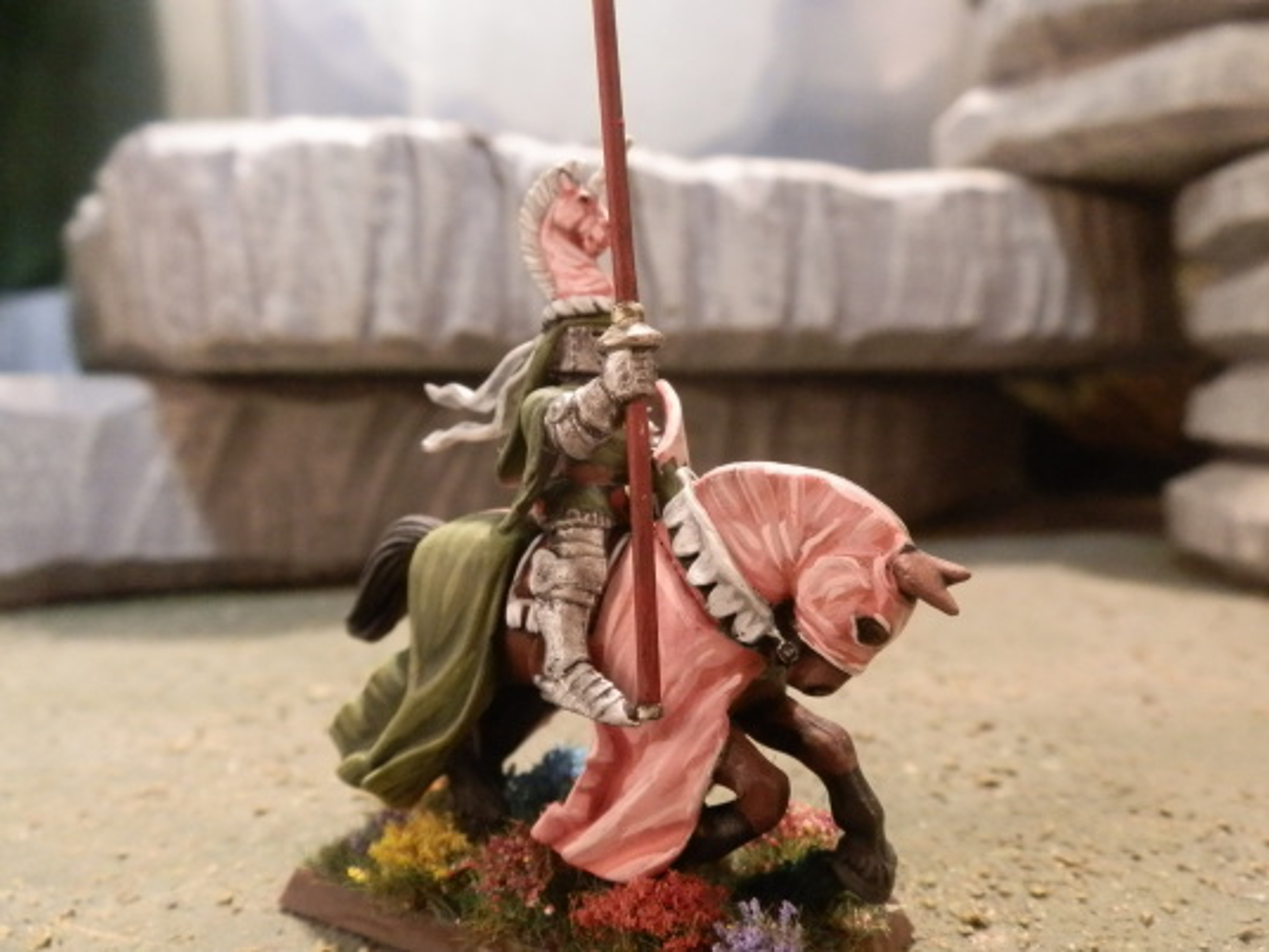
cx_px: 634
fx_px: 1026
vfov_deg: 49.7
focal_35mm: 28
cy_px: 476
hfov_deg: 63.4
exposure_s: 1/50
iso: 400
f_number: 3.1
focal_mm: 5
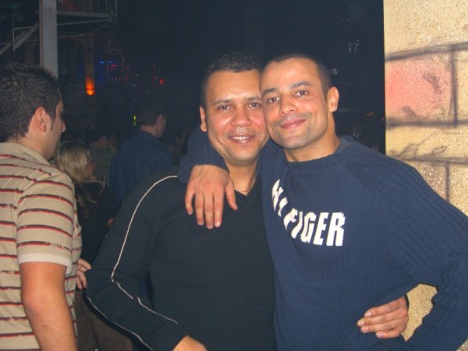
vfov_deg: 31.5
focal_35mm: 46
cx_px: 234
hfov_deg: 41.2
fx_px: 622
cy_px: 176
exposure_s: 1/60
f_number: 3.1
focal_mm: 9.5
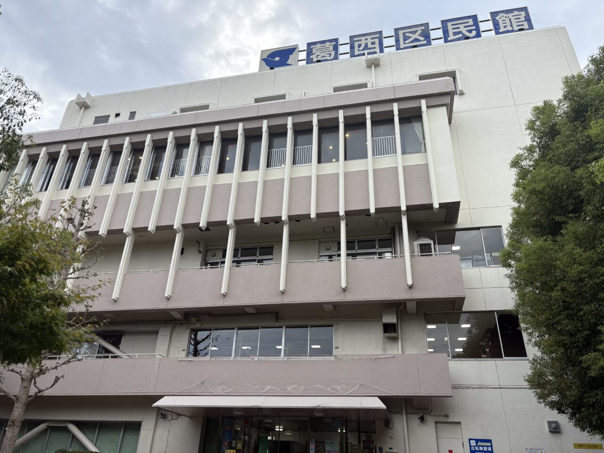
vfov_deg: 53.1
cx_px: 302
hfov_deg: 67.3
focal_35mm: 26
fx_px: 454
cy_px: 226
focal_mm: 5.96
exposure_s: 1/1484
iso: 50
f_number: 1.6
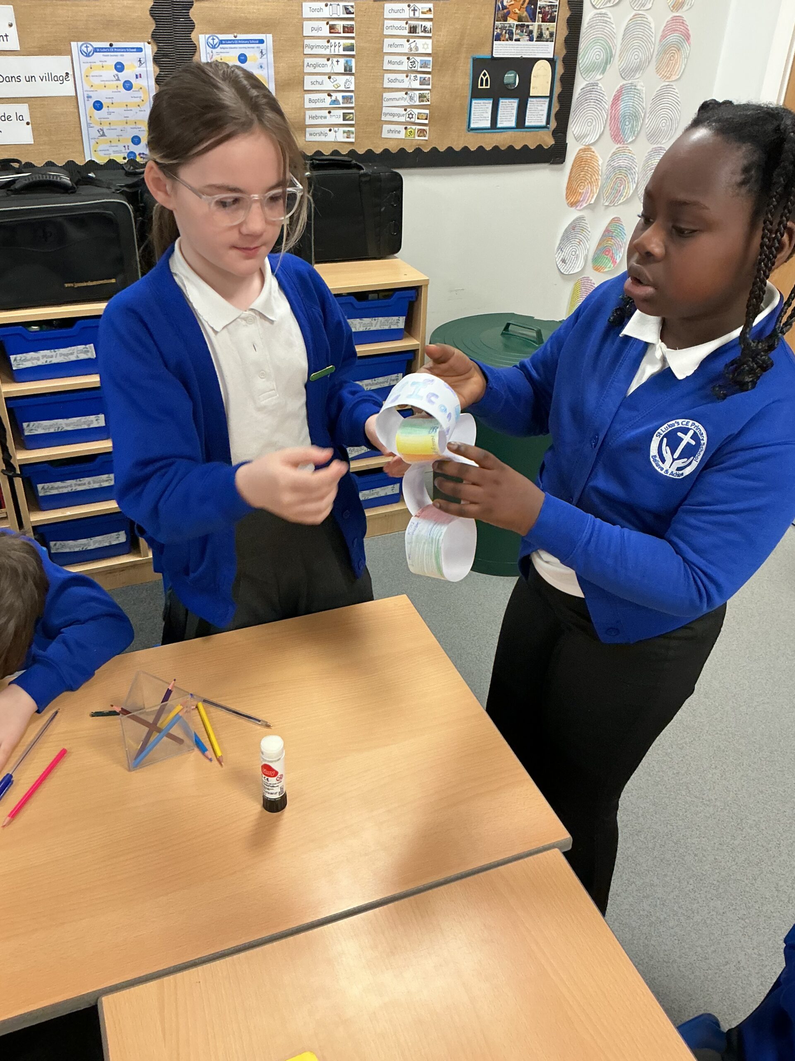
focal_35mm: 29
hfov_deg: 48.2
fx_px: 888
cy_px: 530
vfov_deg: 61.7
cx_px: 398
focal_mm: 3
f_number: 1.8
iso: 160
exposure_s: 1/60
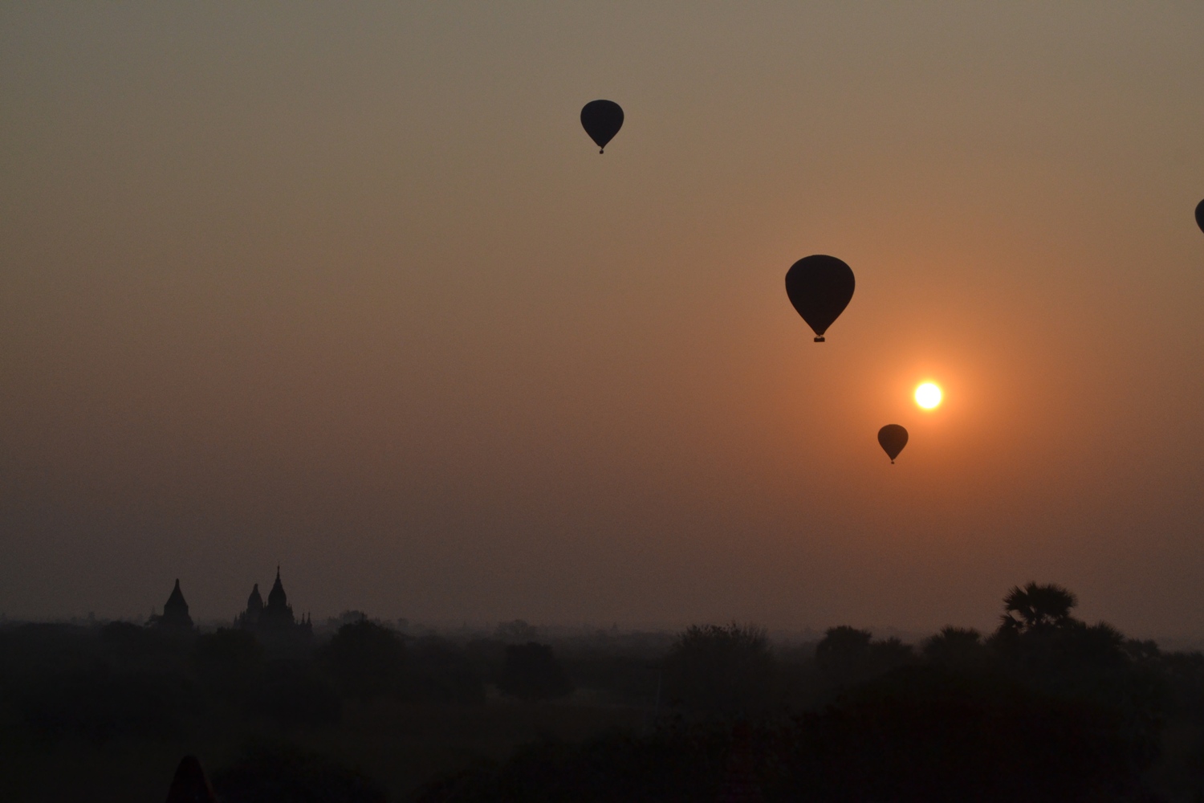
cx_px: 602
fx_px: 2307
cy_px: 402
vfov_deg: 19.7
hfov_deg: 29.2
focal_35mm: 69
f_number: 9
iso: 800
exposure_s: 1/4000
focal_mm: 46
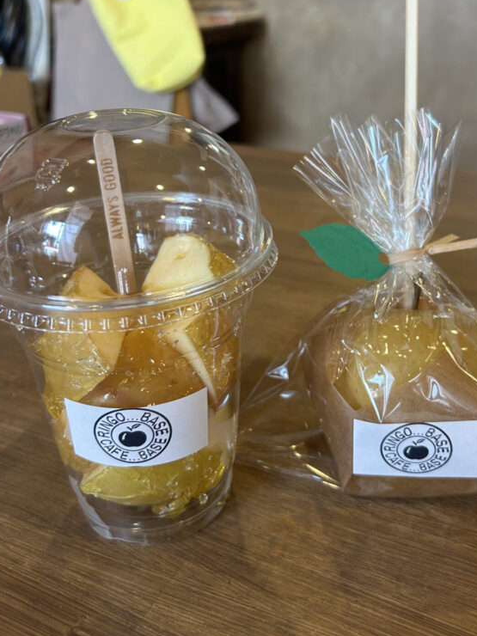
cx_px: 282
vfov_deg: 51.0
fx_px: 661
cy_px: 254
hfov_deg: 39.5
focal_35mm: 36
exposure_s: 1/120
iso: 125
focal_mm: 5.7
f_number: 1.5
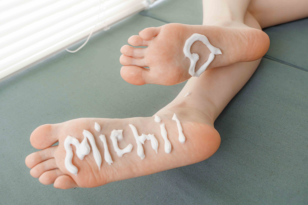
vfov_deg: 40.0
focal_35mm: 33
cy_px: 103
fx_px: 282
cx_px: 157
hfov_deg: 57.2
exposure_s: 1/60
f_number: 6.3
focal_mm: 32
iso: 500
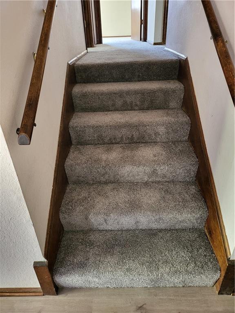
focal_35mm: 24
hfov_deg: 56.8
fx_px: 217
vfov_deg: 71.6
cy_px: 156
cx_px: 118
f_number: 1.8
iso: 640
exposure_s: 1/40
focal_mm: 5
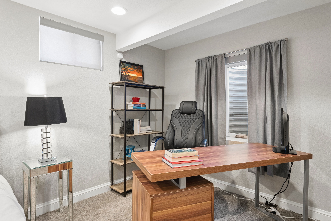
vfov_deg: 62.0
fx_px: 184
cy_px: 110
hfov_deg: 83.9
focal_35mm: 20
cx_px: 166
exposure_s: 1/13
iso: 640
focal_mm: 20
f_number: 8
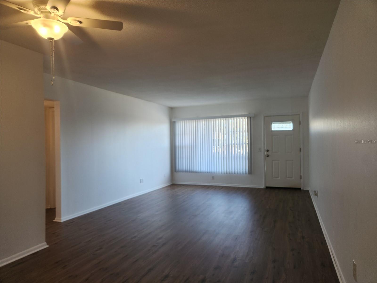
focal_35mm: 23
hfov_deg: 73.9
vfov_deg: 58.9
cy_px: 142
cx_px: 188
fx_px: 250
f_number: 1.8
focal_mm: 5.4
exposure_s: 1/120
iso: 64
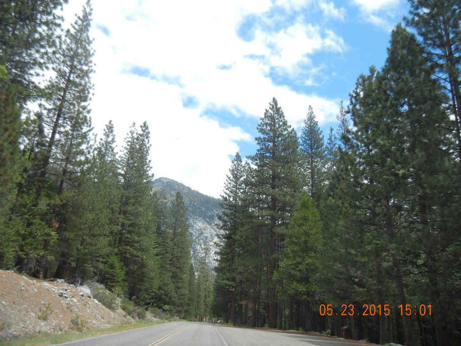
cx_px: 230
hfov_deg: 60.0
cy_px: 173
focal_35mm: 30
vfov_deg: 46.8
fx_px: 400
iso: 160
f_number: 7
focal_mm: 5.4
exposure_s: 1/256
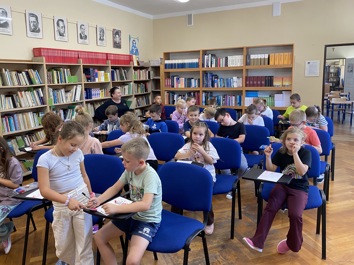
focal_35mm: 29
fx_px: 297
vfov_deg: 48.2
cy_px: 124
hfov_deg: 61.6
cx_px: 164
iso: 125
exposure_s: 1/97
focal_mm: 4.25
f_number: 1.8
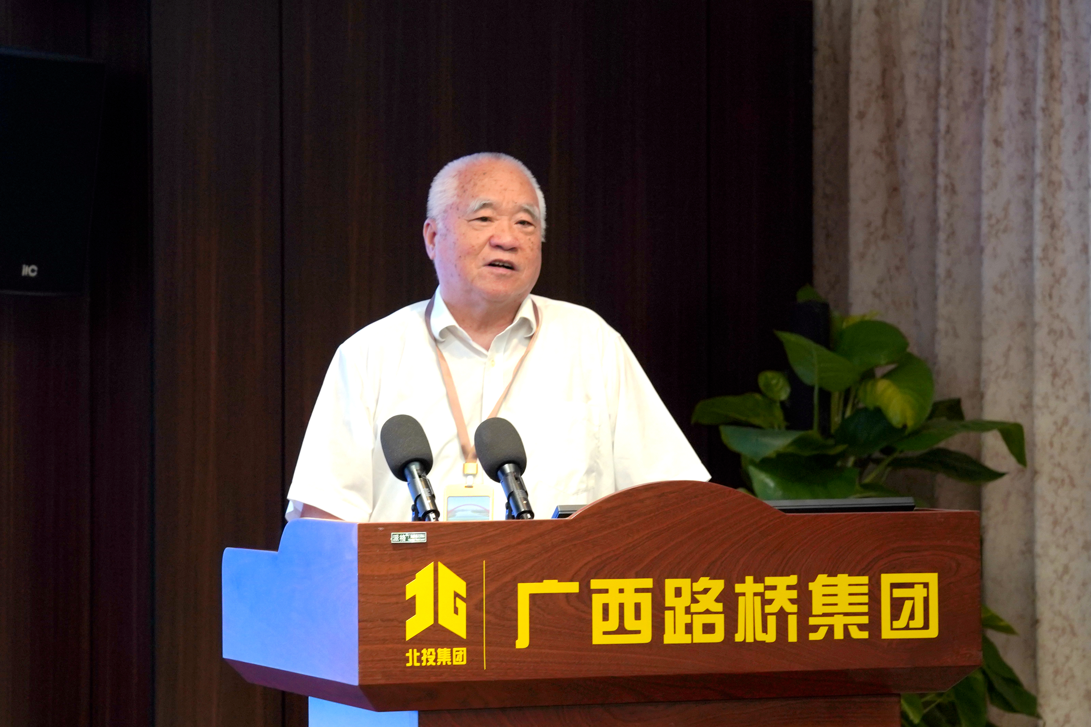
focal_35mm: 91
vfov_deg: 15.0
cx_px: 546
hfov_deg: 22.4
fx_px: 2758
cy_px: 364
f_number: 5.6
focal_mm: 61.1
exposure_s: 1/100
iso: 1250
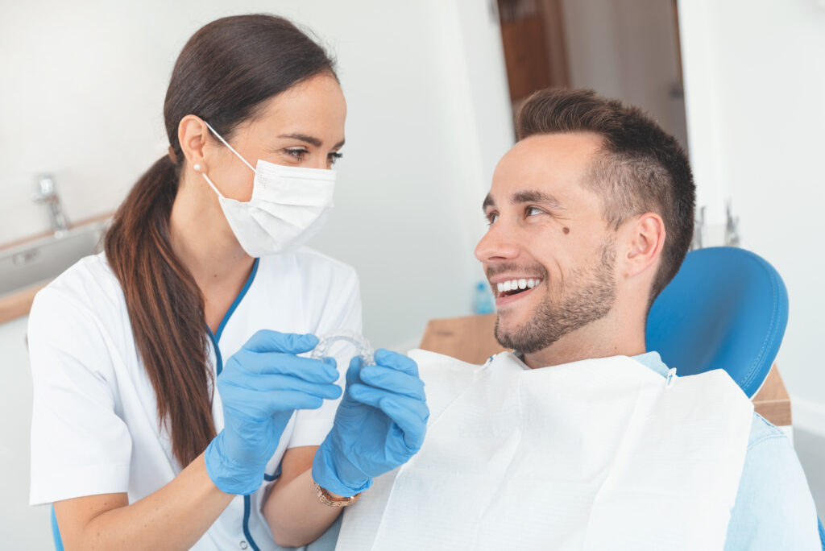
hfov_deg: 42.7
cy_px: 276
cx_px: 412
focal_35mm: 46
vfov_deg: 29.3
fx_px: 1055
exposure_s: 1/200
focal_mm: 46
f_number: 4
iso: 200
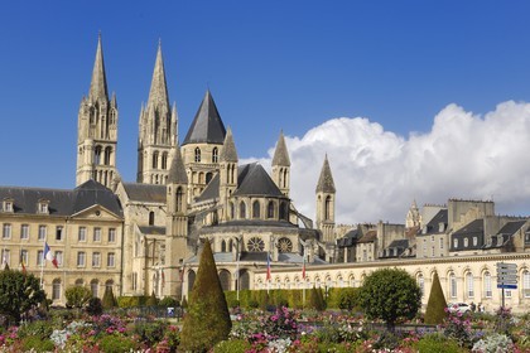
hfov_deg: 29.9
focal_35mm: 68
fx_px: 994
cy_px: 176
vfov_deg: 20.2
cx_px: 265
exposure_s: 1/160
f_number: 12
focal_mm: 45
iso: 100
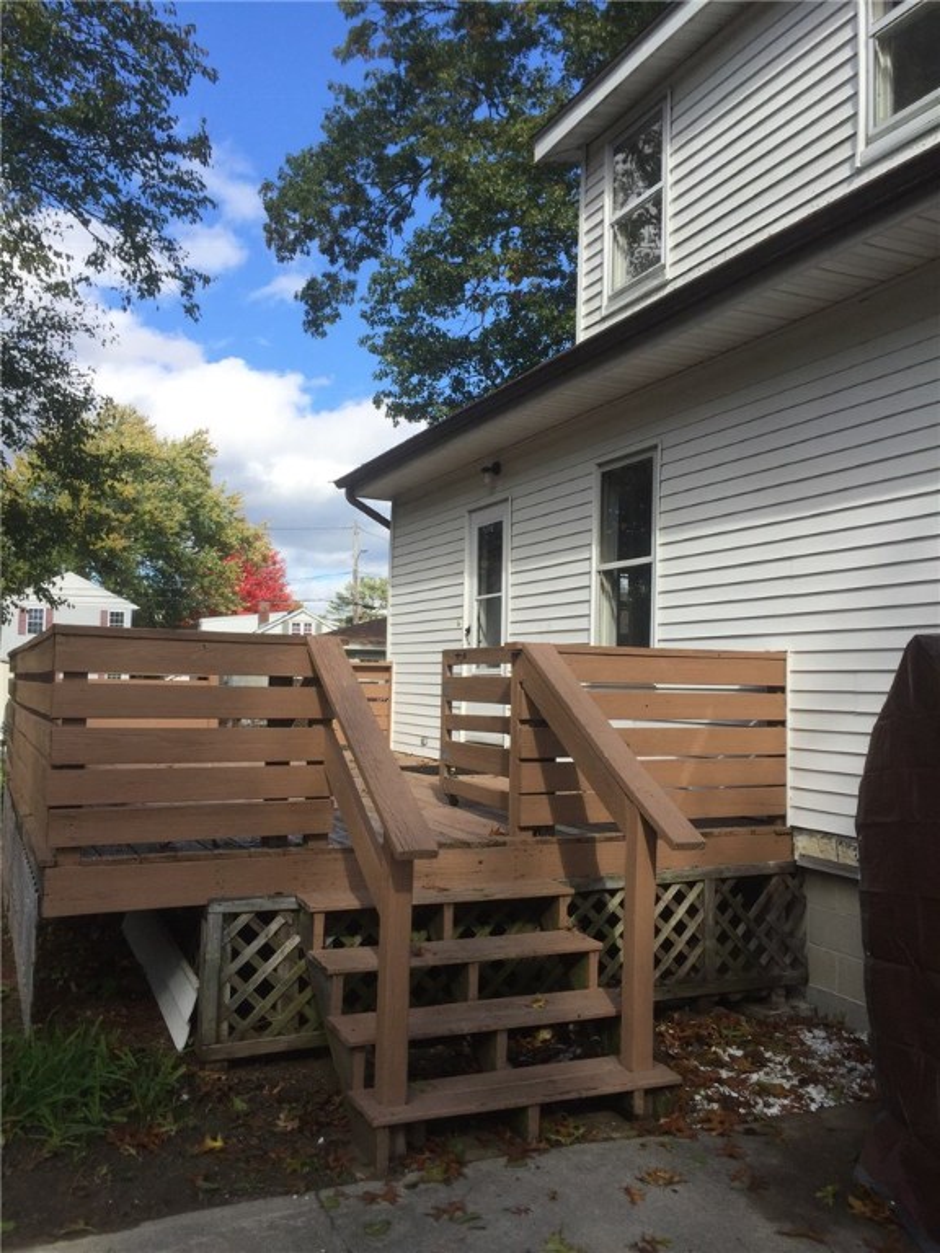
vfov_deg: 61.7
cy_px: 626
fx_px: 1050
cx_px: 470
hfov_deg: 48.2
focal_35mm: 29
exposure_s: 1/1721
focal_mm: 4.15
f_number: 2.2
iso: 32
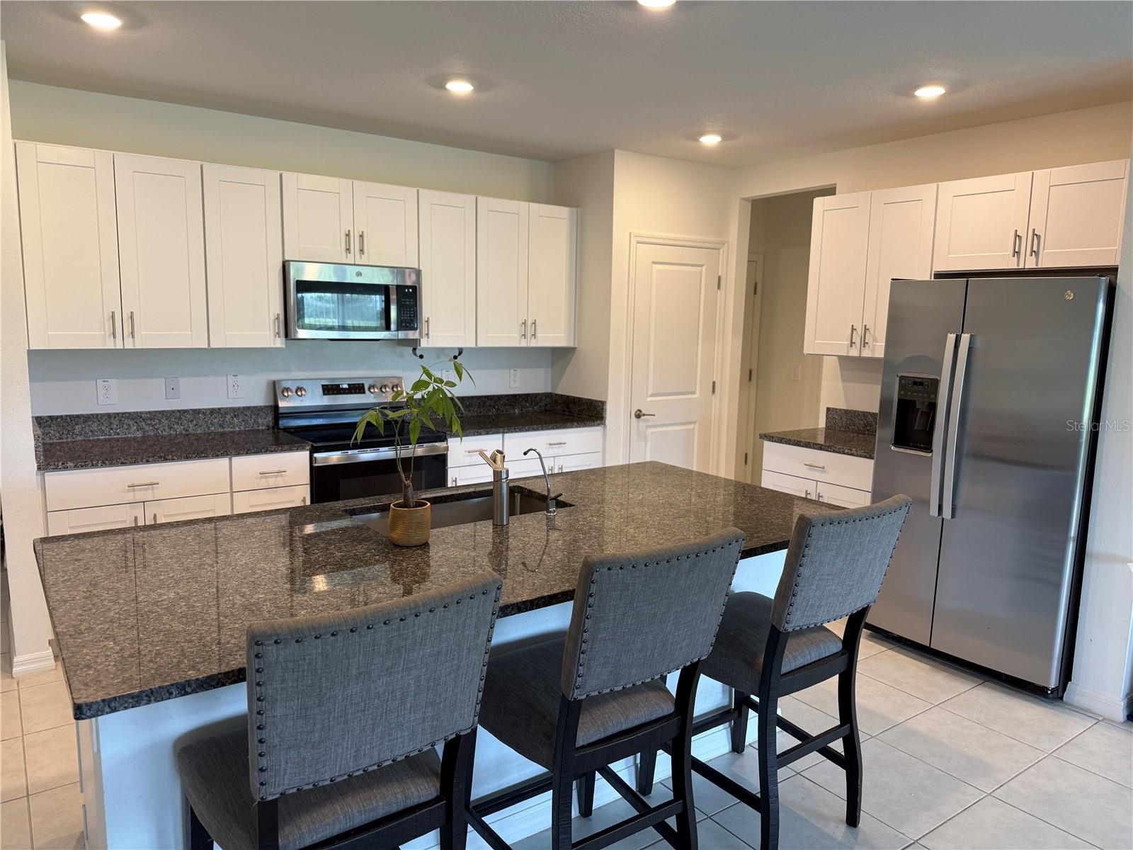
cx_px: 566
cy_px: 425
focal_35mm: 24
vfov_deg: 56.8
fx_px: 786
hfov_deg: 71.6
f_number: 1.78
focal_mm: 6.76
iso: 160
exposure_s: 1/120
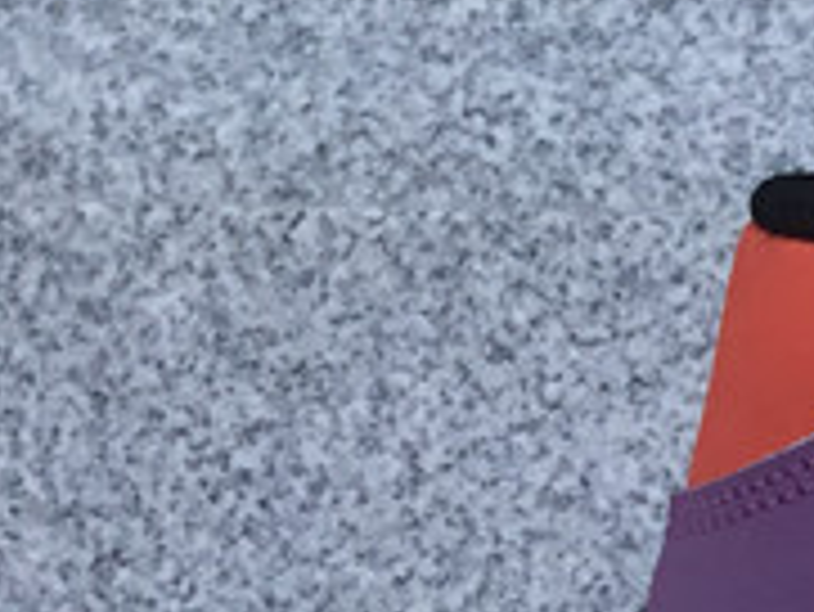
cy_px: 1195
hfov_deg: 11.1
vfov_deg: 9.1
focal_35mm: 154
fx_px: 3624
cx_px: 1862
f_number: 2.4
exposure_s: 1/381
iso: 25
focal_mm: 3.3
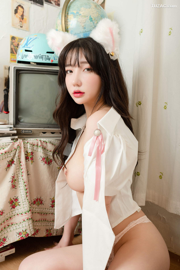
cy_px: 135
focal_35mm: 35
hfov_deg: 37.9
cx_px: 90
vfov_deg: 54.4
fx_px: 262
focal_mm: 35
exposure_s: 1/320
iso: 400
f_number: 5
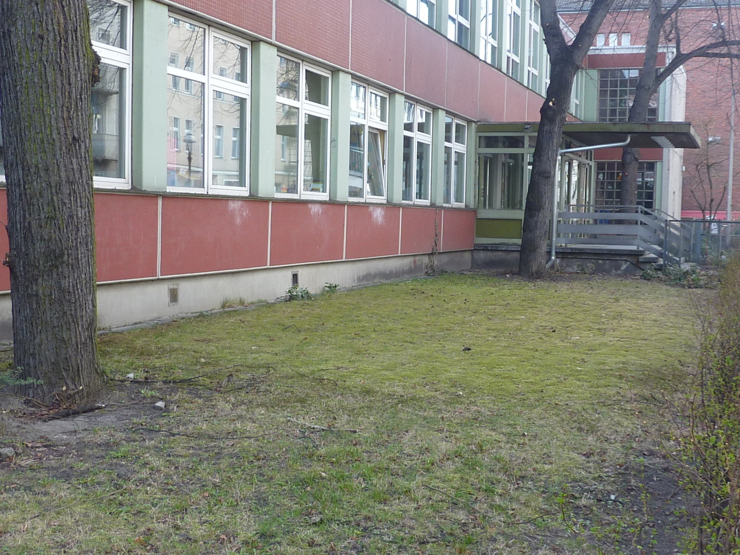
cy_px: 278
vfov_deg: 30.3
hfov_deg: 39.7
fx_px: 1026
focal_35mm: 48
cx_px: 370
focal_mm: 4.4
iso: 80
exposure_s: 1/80
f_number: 3.3
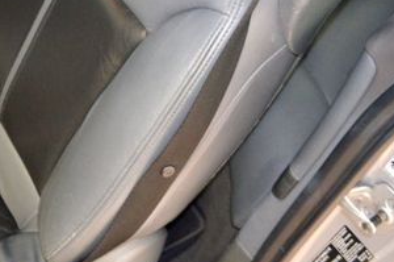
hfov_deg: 29.4
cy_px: 13
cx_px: -1
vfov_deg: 20.6
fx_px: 699
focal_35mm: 64
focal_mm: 20
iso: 2800
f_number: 3.8
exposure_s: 1/60
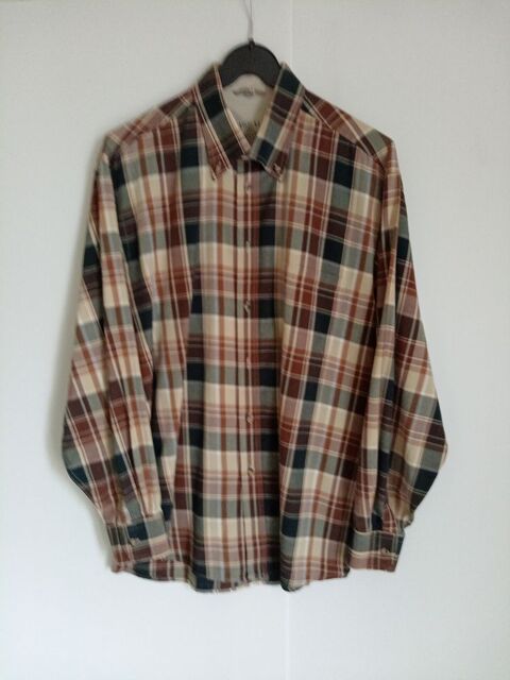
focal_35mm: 26
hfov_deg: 53.1
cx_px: 255
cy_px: 340
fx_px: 511
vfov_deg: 67.3
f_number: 1.8
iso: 736
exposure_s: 1/20
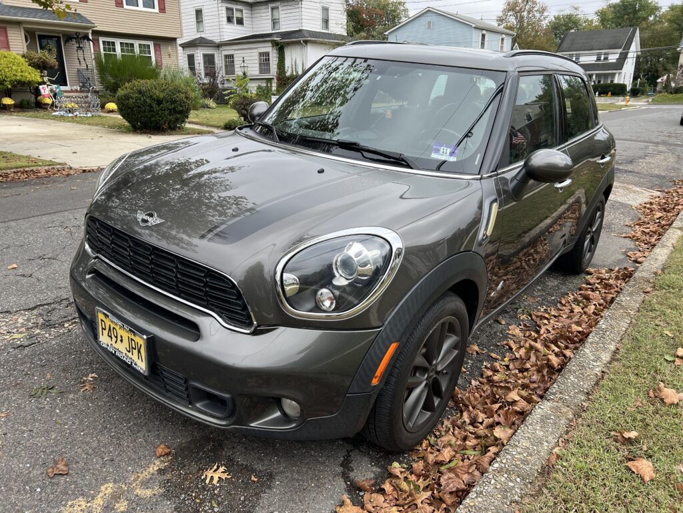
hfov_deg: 67.3
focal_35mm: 26
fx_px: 513
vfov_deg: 53.1
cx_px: 342
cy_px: 256
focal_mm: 5.7
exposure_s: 1/1029
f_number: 1.5
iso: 50
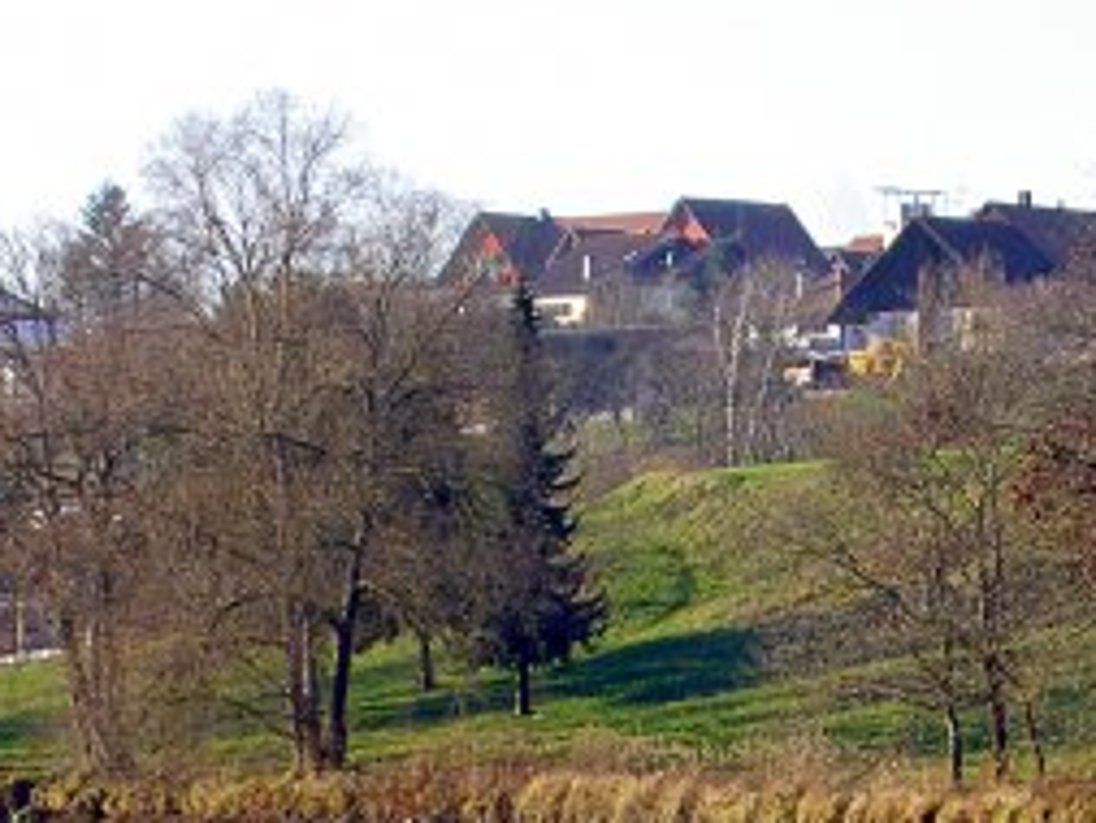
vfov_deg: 6.1
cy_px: 923
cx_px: 884
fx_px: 7666
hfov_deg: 8.2
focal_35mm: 242
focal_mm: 16.8
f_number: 4.9
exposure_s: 1/125
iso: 50
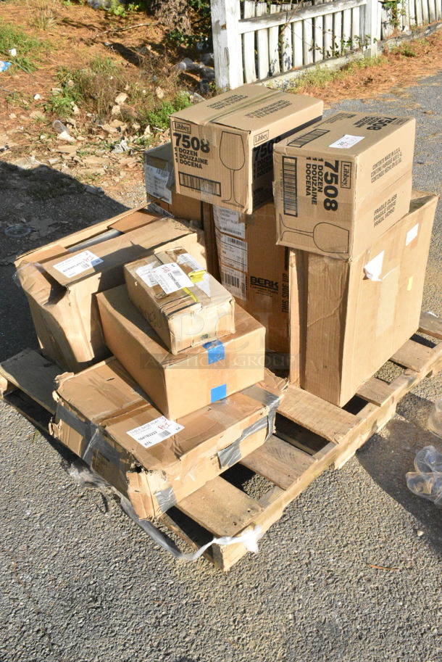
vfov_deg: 55.1
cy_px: 331
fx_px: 634
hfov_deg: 38.4
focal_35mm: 34
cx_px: 221
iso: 6400
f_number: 18
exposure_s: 1/2000
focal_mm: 23
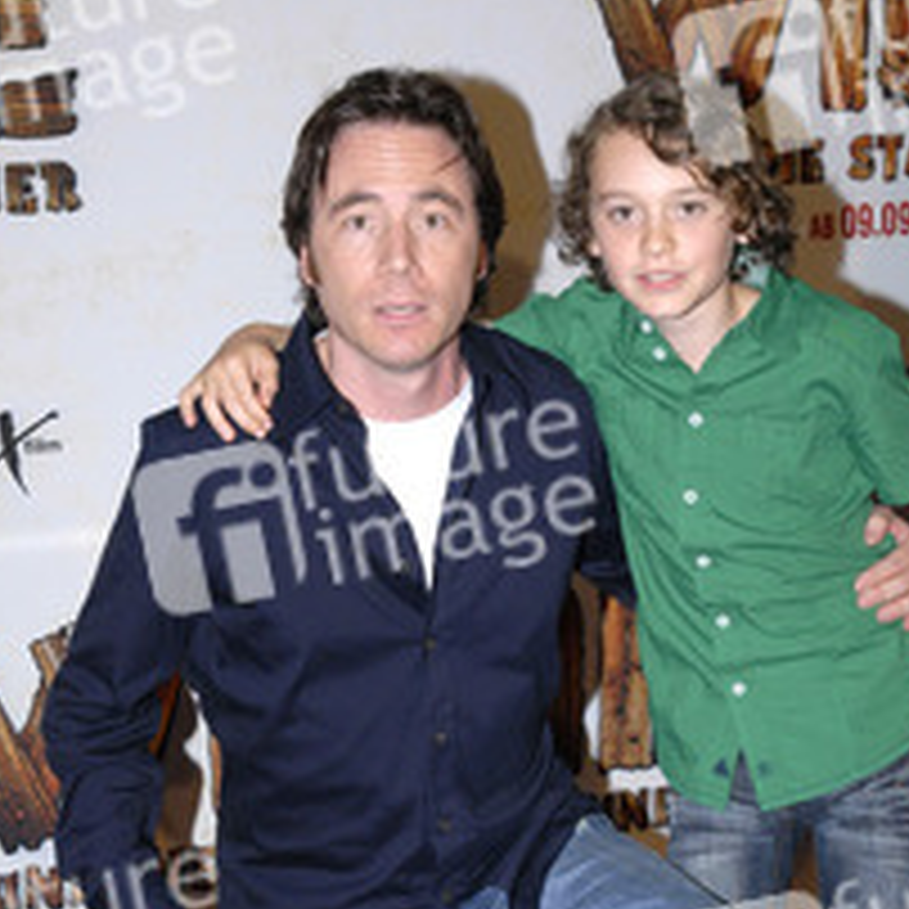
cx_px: 500
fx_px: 2852
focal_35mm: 96
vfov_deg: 17.9
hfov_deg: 18.1
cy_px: 734
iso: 320
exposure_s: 1/160
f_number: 7.1
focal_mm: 38
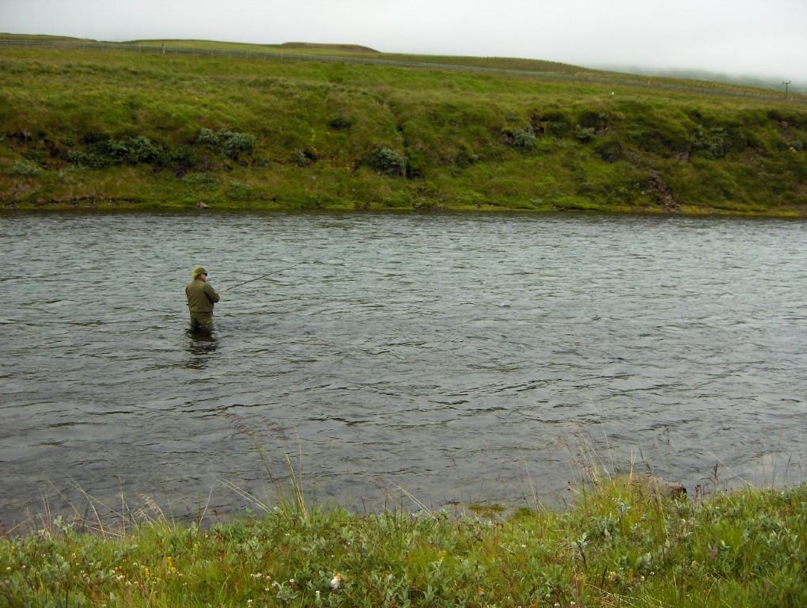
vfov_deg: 36.9
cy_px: 304
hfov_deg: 47.8
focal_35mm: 39
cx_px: 404
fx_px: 910
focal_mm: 8
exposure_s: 1/358
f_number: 2.8
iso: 100
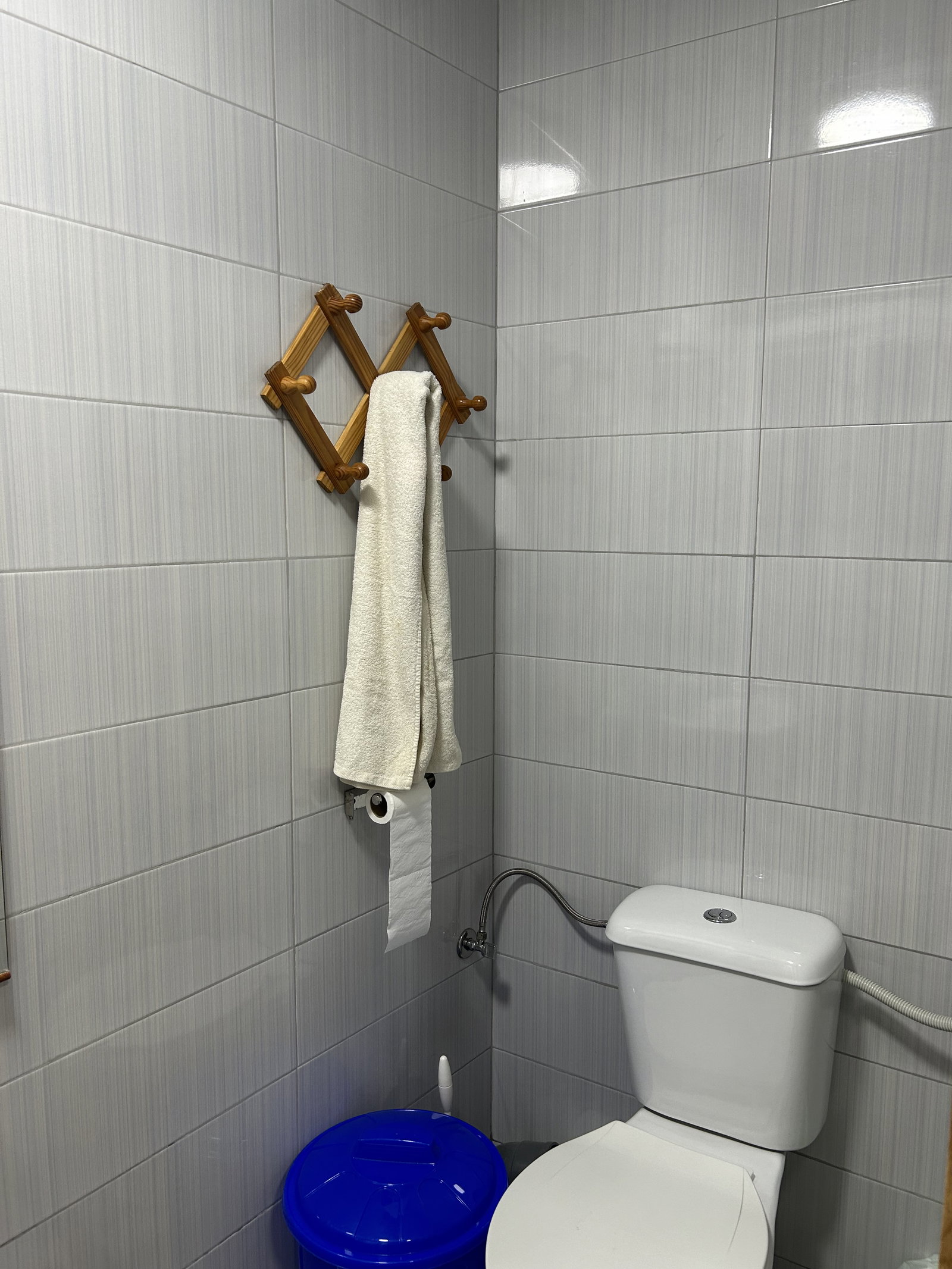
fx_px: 953
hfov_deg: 53.1
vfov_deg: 67.3
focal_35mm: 26
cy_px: 634
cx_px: 476
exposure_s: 1/100
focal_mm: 5.7
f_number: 1.5
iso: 100
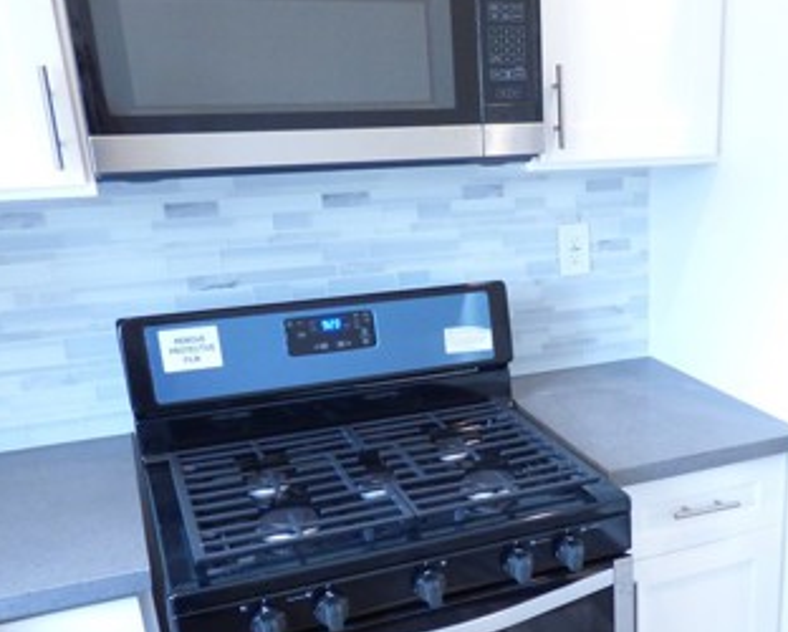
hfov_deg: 43.9
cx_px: 616
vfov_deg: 36.6
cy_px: 460
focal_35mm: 40
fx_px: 933
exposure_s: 1/25
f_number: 2.8
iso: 400
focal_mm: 3.58
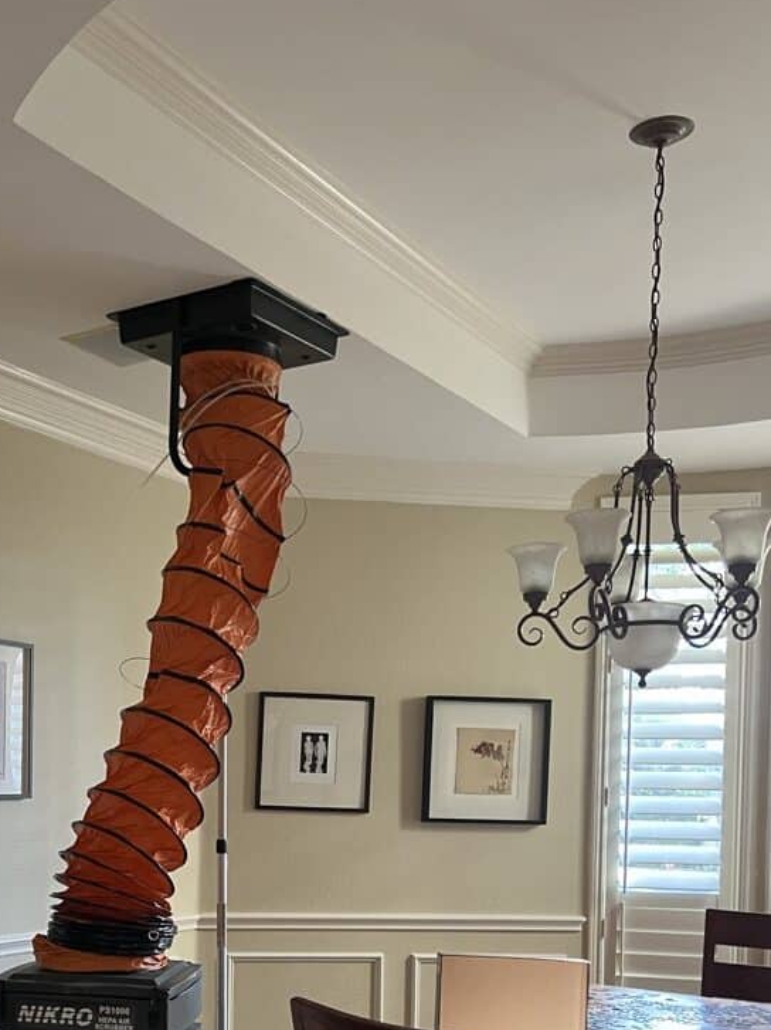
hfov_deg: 32.9
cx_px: 186
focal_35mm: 43
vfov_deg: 41.9
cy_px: 830
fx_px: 1278
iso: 320
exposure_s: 1/60
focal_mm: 5.7
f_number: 1.5
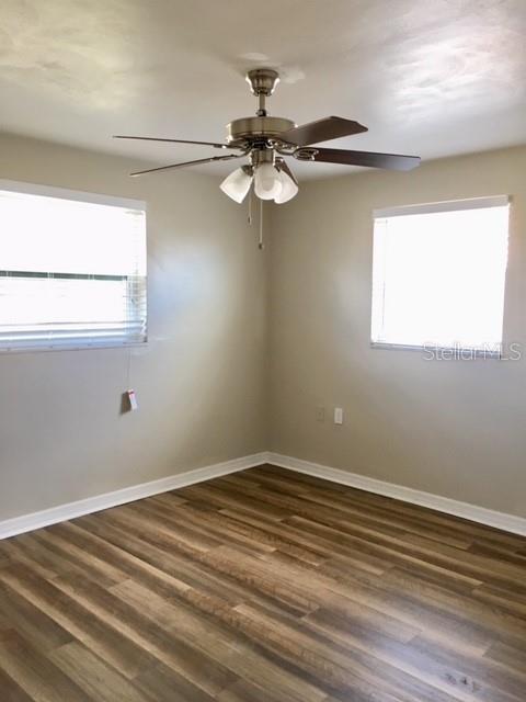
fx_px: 588
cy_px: 351
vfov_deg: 61.7
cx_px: 263
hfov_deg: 48.2
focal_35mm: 29
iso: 100
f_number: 2.2
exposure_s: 1/30
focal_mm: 4.15
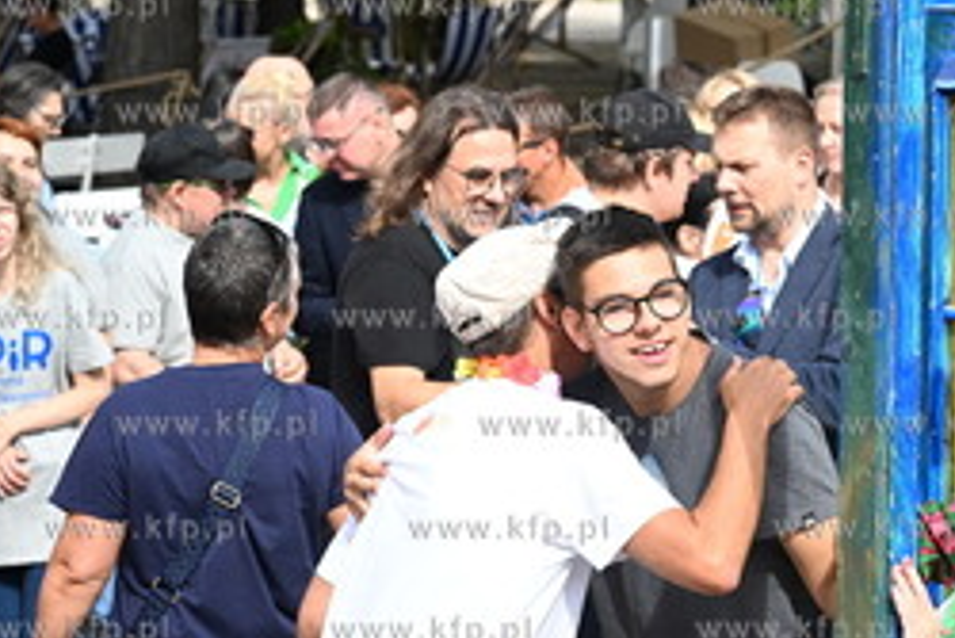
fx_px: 3902
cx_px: 714
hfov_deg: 13.9
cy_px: 476
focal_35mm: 147
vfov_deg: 9.3
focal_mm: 92
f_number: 5.6
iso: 500
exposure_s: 1/800
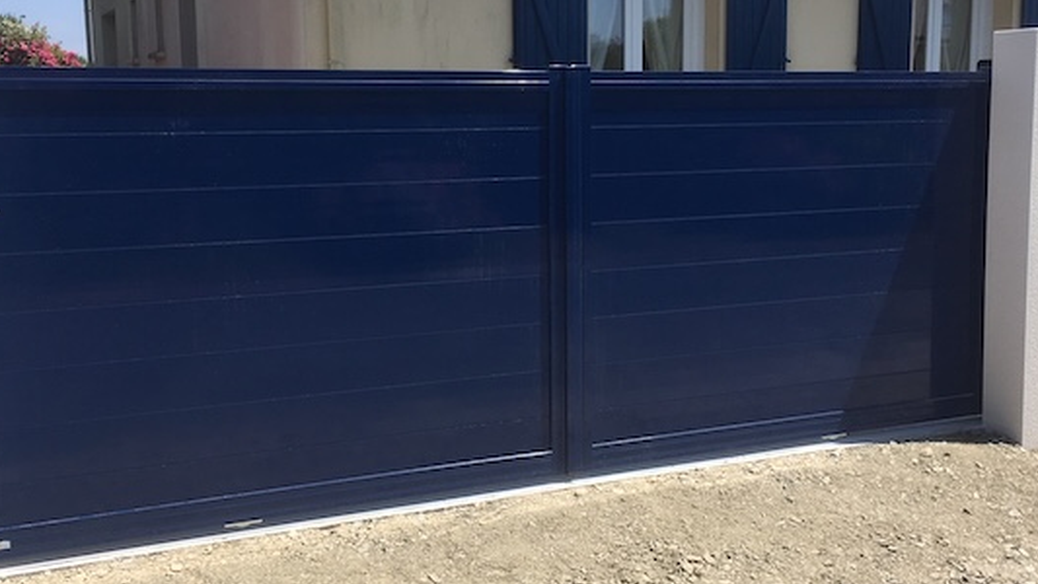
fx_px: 1156
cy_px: 252
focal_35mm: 42
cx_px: 507
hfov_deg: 48.3
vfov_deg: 28.3
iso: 25
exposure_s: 1/1789
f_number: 2.2
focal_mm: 4.15
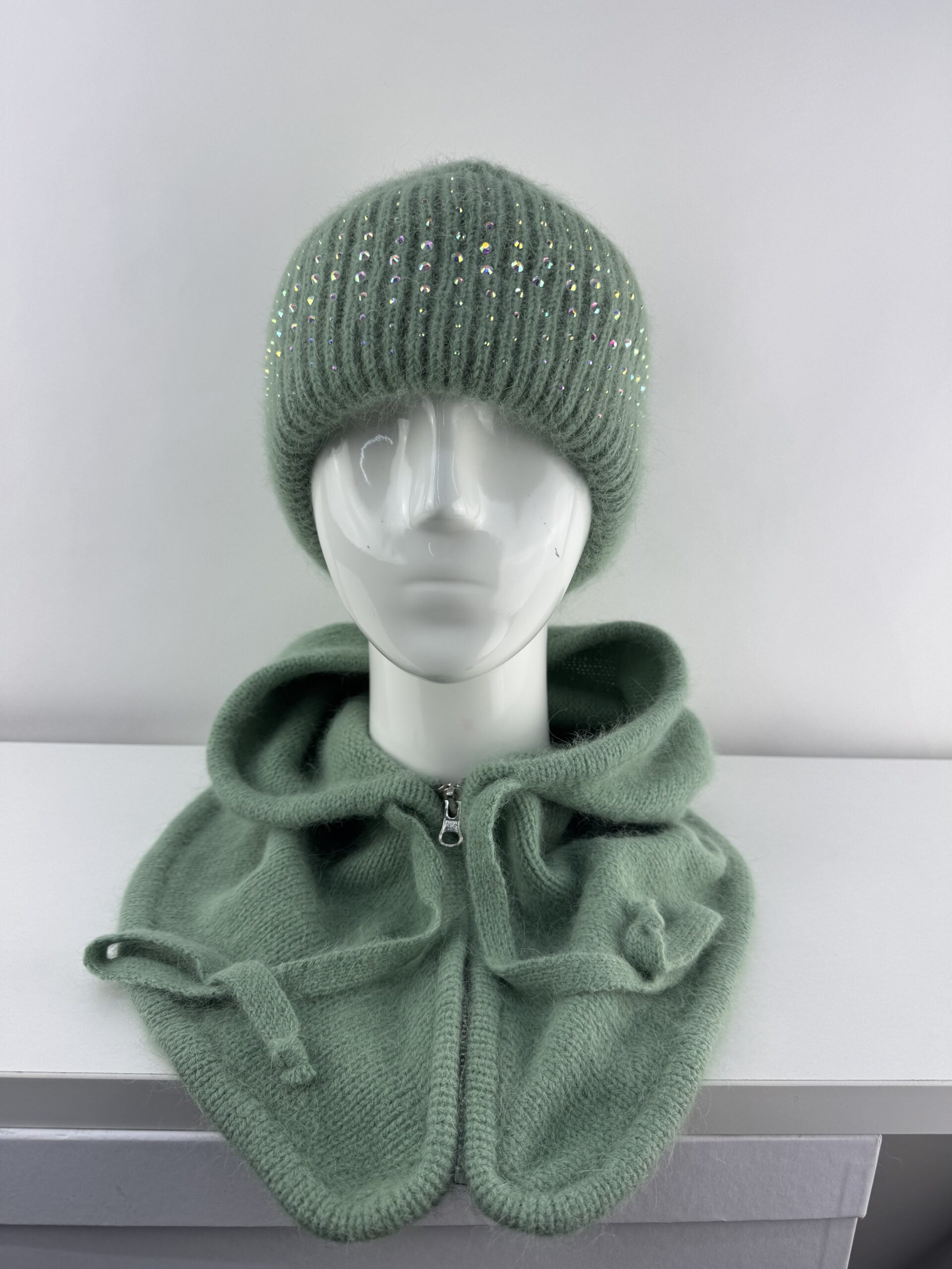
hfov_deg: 56.8
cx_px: 476
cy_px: 634
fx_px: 880
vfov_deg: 71.6
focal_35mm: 24
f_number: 1.78
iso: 80
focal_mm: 6.76
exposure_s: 1/340
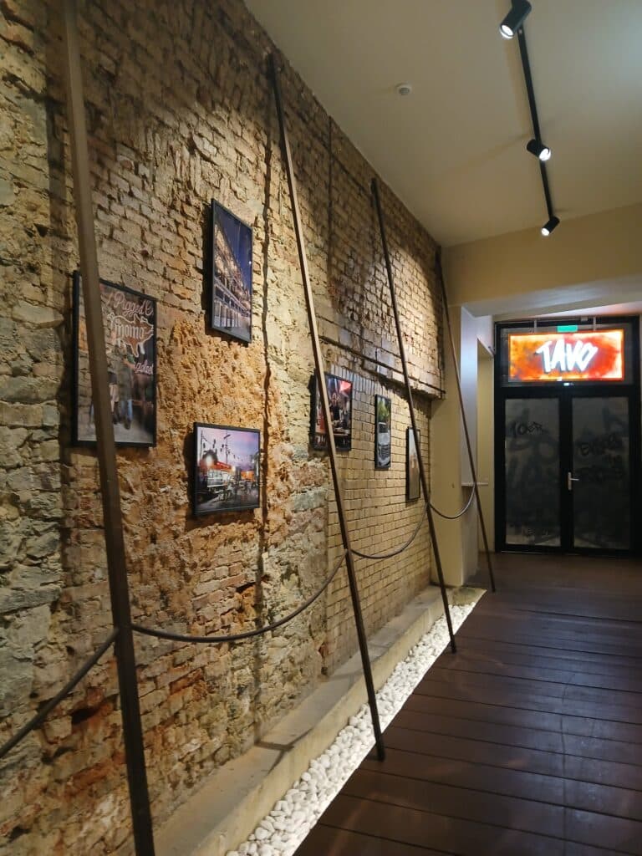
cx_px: 321
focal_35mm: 26
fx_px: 643
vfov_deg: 67.3
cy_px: 428
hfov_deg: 53.1
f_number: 1.8
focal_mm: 3.98
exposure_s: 1/25
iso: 250
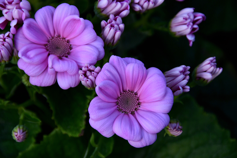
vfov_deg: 4.6
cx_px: 118
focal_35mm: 300
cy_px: 79
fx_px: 1975
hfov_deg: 6.9
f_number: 8
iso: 320
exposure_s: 1/320
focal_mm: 200
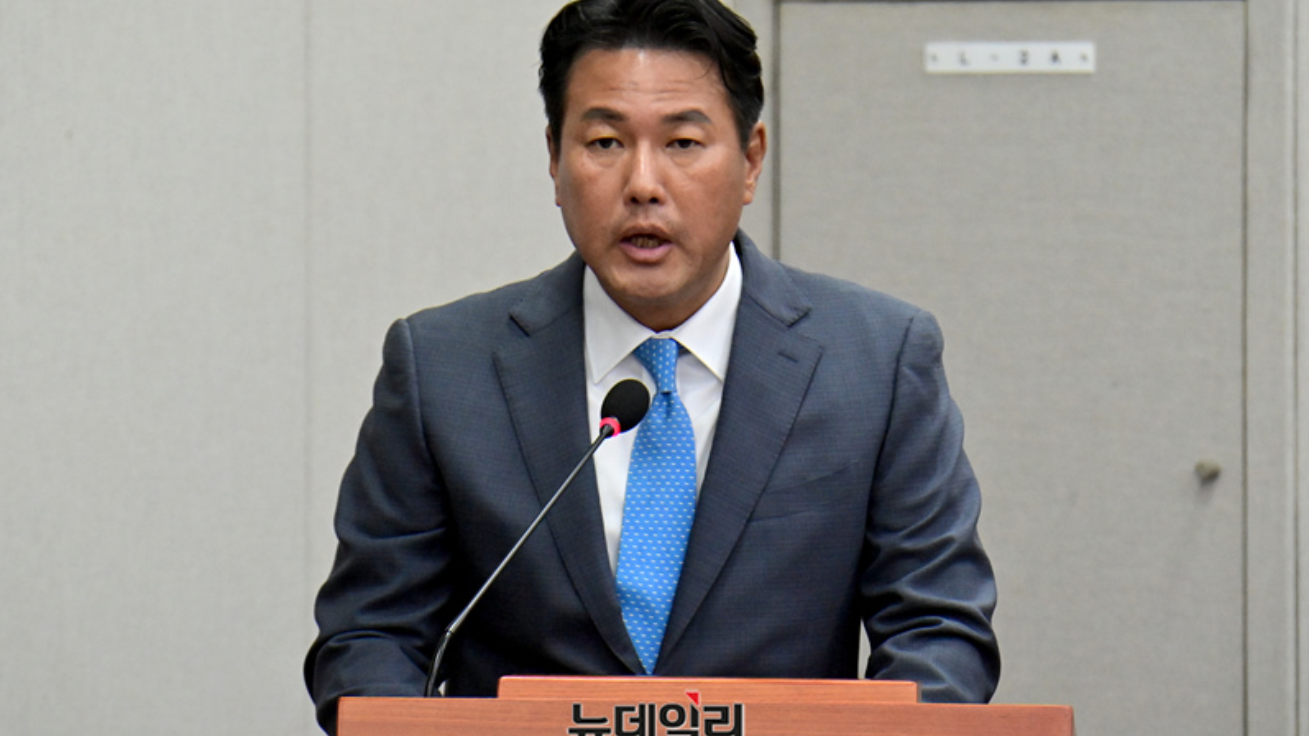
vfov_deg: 3.1
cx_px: 654
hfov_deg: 5.6
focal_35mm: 389
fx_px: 13500
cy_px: 346
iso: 6400
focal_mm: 370
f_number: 9
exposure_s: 1/250
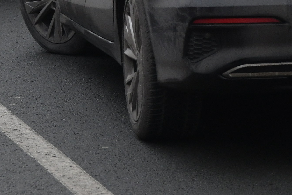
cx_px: -119
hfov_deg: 6.3
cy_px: -251
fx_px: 2636
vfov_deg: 4.2
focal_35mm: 325
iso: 800
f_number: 8
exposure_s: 1/800
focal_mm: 70
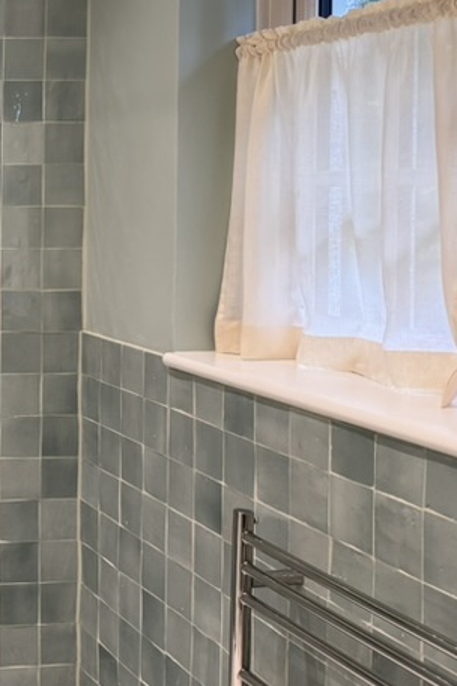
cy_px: 214
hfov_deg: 20.0
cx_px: -274
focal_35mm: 56
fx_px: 1066
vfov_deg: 35.2
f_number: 1.78
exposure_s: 1/100
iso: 100
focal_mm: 6.76
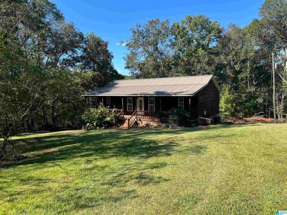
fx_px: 216
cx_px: 144
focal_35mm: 26
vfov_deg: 53.1
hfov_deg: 67.3
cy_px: 108
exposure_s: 1/1724
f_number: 1.5
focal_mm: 5.7
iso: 50
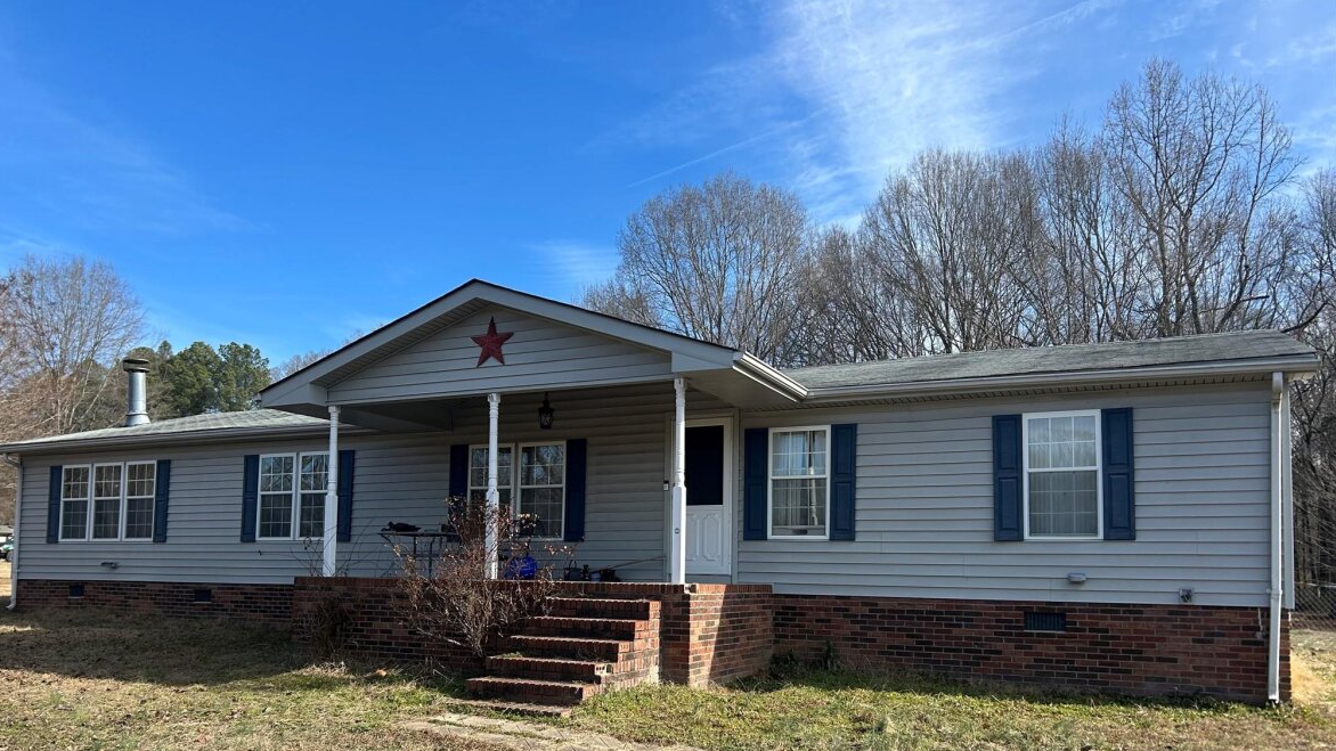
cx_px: 653
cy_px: 493
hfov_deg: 66.1
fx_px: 1027
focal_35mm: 29
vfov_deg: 39.7
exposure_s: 1/1869
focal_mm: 5.7
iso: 50
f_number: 1.5
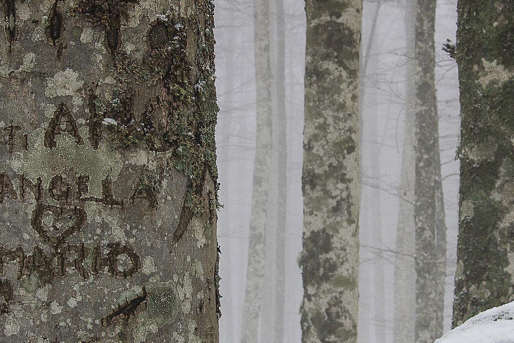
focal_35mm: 103
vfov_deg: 13.3
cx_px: 331
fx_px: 1470
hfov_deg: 19.8
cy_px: 171
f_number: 7.1
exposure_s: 1/25
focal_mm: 30
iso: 200
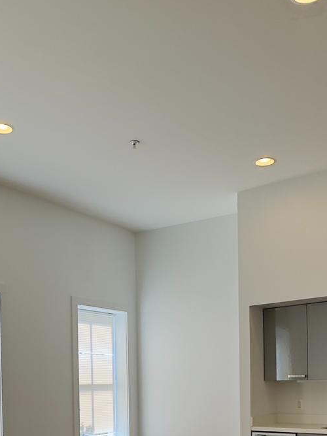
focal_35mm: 43
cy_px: 395
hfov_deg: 33.3
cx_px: 107
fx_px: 542
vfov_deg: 40.4
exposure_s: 1/209
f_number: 2.2
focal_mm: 2.22
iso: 40
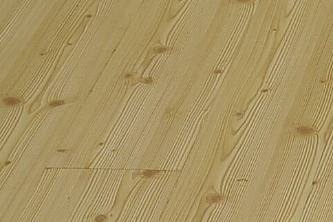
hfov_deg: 10.2
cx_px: 684
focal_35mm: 186
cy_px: -29
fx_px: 1719
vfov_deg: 7.3
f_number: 4
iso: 200
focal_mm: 28
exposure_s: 1/200
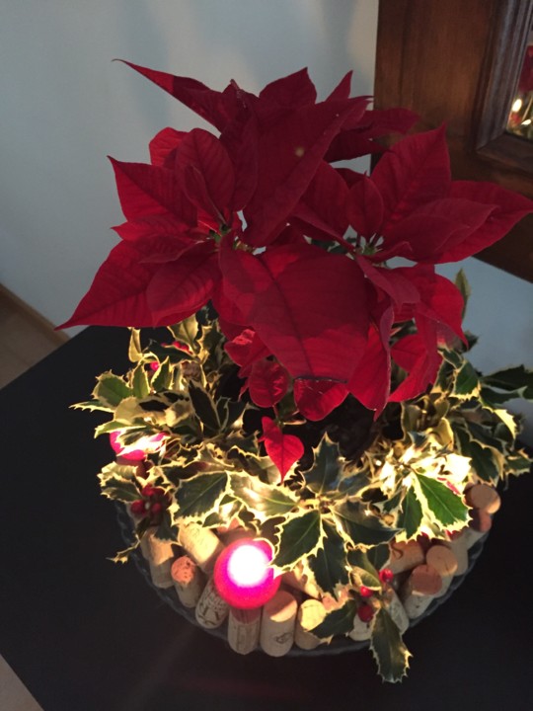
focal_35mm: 29
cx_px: 266
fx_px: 595
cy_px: 356
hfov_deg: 48.2
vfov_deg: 61.7
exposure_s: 1/17
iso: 1000
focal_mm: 4.15
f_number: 2.2
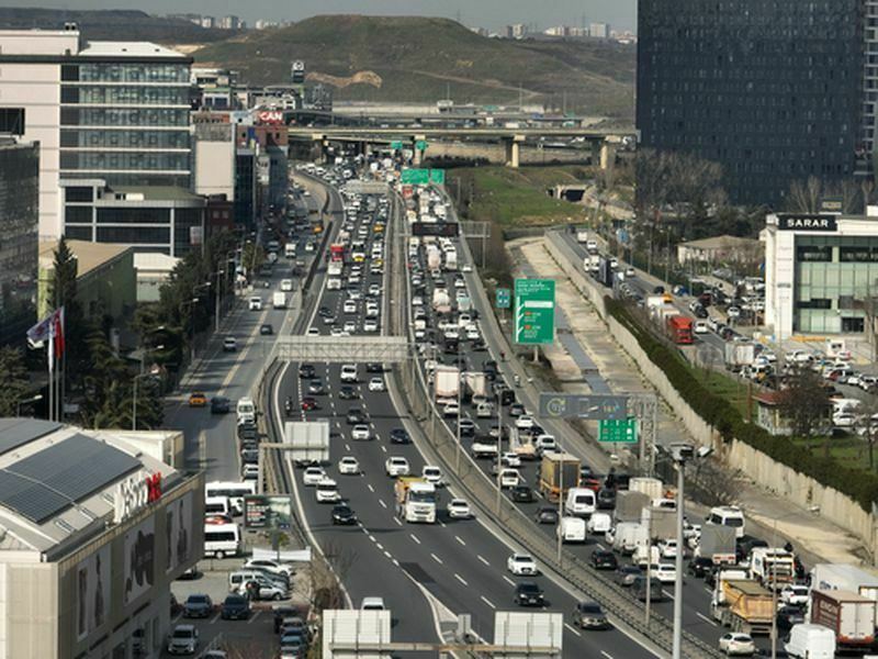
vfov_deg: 9.2
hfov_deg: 12.3
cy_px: 330
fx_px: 4084
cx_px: 439
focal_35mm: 161
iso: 100
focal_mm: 29.85
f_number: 4.4
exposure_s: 1/640
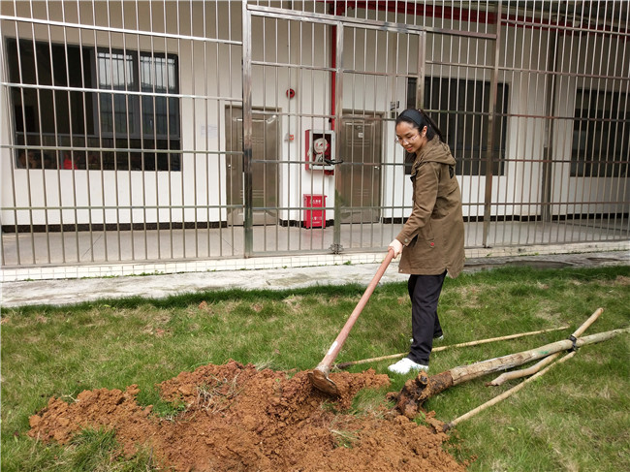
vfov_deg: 46.8
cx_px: 315
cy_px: 236
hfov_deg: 60.0
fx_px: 546
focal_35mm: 30
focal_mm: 3.95
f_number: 1.8
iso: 50
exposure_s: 1/721
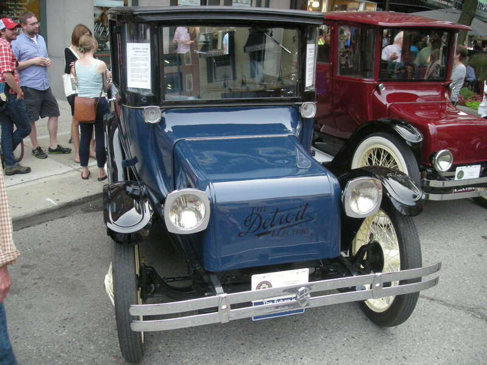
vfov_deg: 40.7
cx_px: 244
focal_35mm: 35
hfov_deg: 52.6
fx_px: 492
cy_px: 182
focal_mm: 5.7
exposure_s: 1/57.7
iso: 400
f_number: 2.8
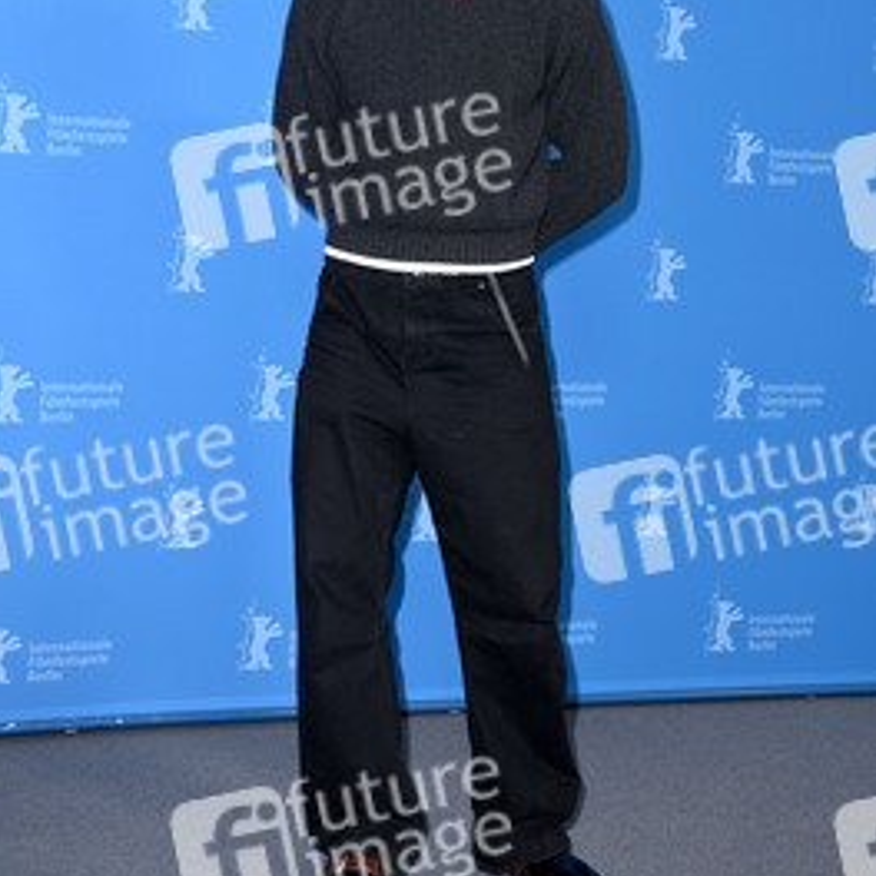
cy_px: 338
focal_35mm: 58
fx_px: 1661
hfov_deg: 29.6
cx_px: 438
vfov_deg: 29.5
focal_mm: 45
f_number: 5.6
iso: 1000
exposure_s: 1/250
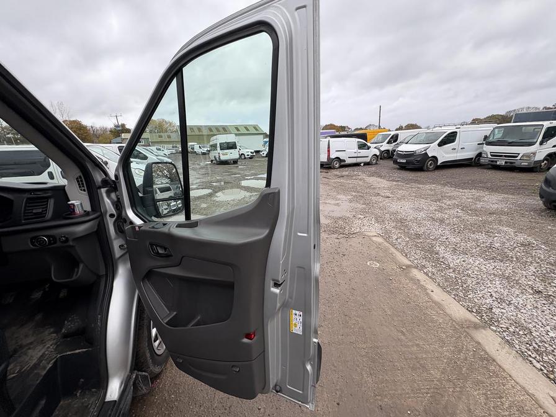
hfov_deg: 102.1
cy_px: 208
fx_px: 225
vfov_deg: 85.7
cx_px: 278
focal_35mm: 14
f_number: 2.2
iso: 40
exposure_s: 1/175
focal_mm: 2.22
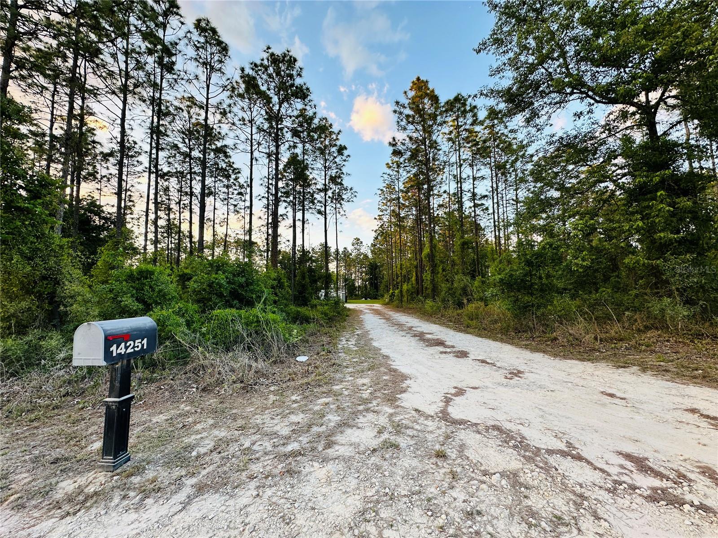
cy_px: 269
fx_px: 290
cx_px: 359
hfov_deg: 102.1
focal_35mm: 14
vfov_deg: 85.7
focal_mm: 2.22
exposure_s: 1/123
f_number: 2.2
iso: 40
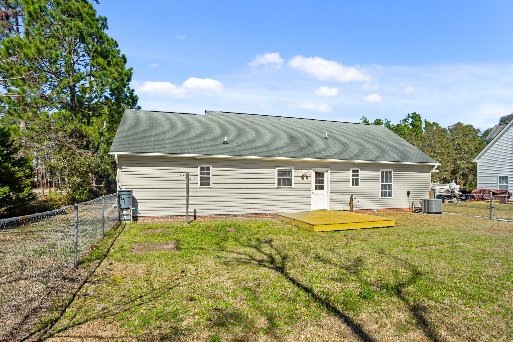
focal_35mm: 19
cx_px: 256
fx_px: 271
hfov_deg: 86.9
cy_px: 171
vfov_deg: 64.5
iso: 100
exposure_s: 1/1000
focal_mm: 19
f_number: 8
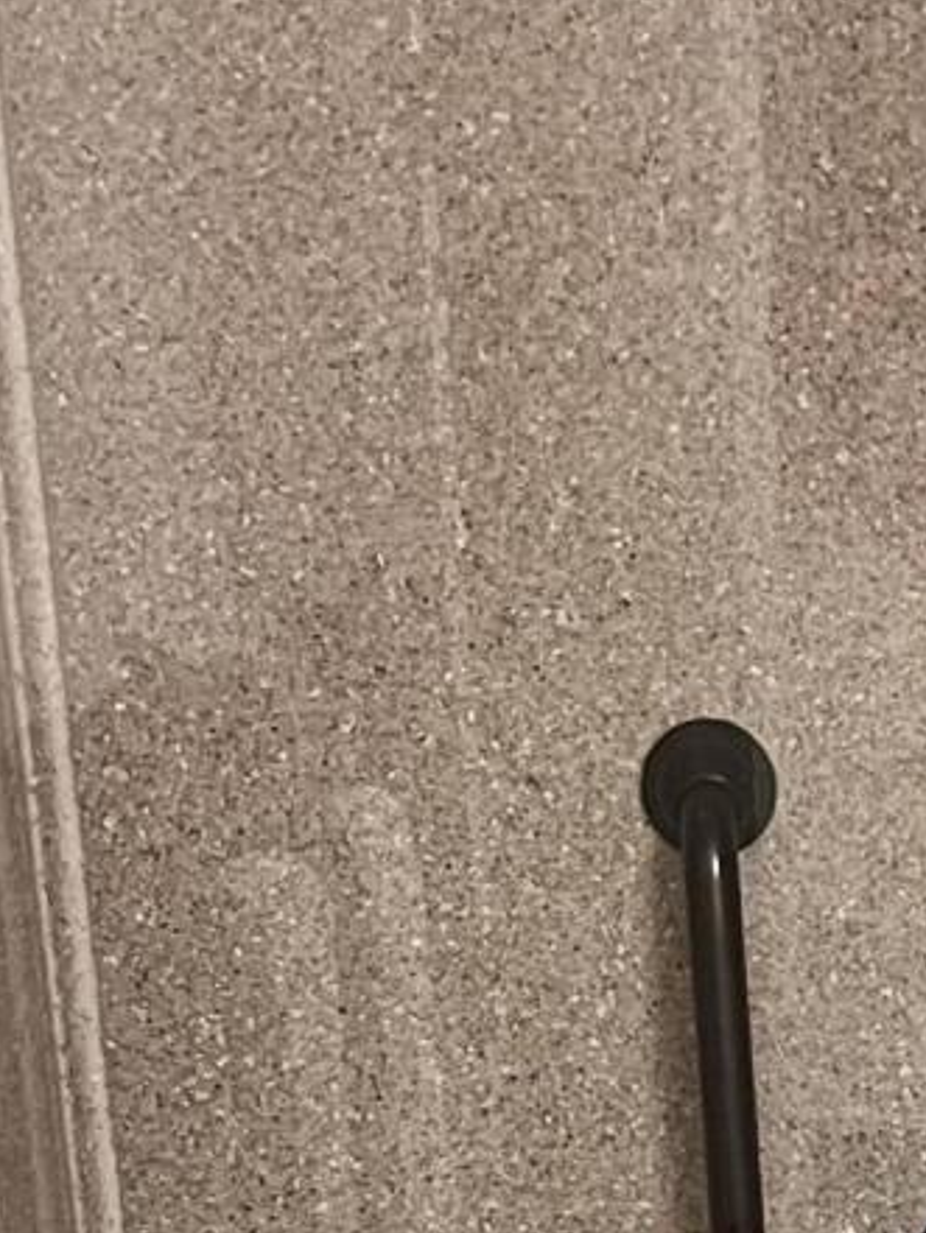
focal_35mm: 118
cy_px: 1733
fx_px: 4207
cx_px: 1217
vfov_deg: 15.6
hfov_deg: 12.2
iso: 400
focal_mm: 5.7
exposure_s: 1/60
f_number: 1.5
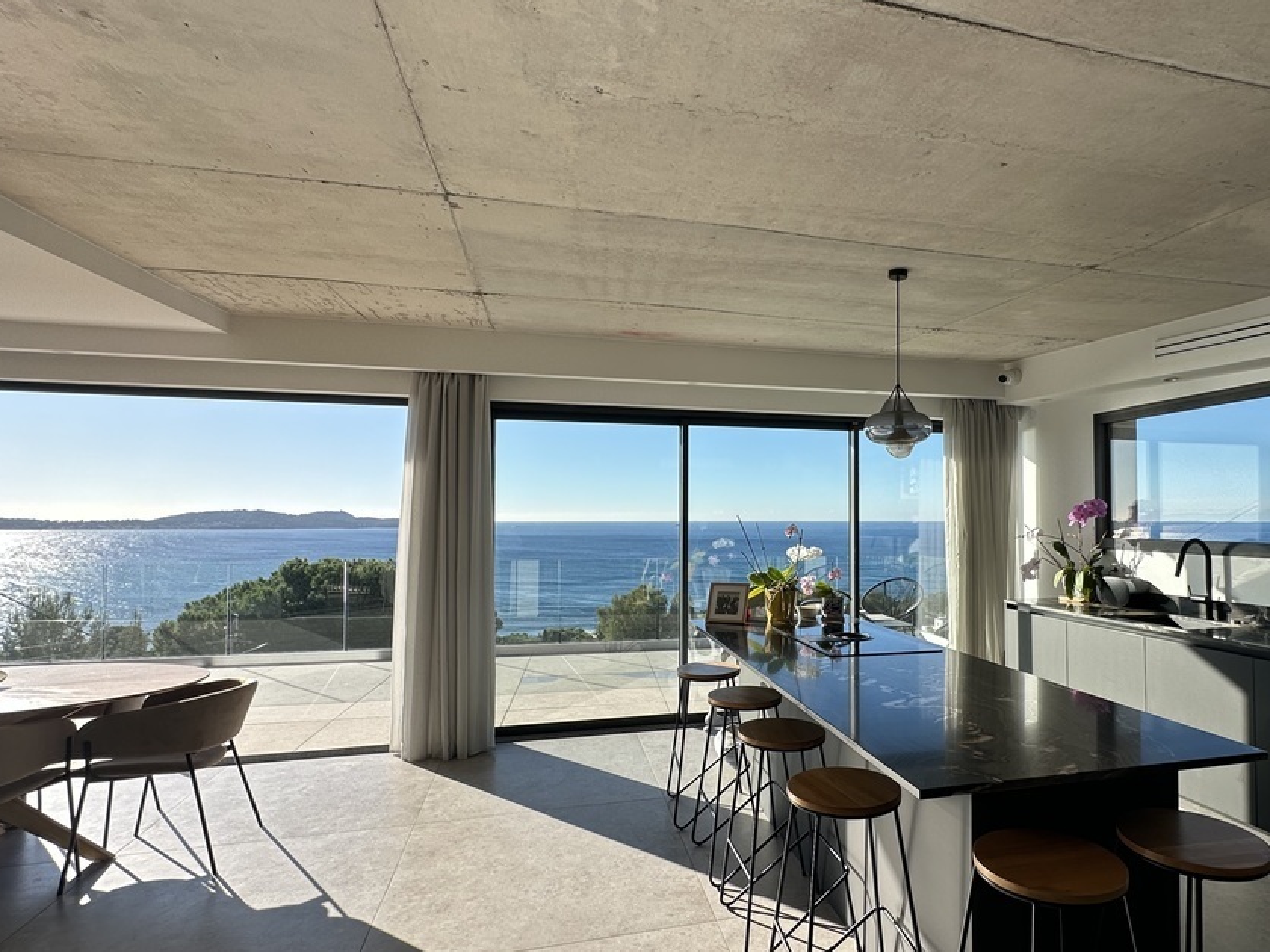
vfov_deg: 65.9
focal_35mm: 20
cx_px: 751
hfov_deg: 80.9
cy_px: 499
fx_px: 734
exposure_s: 1/575
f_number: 2.2
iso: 50
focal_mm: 2.22
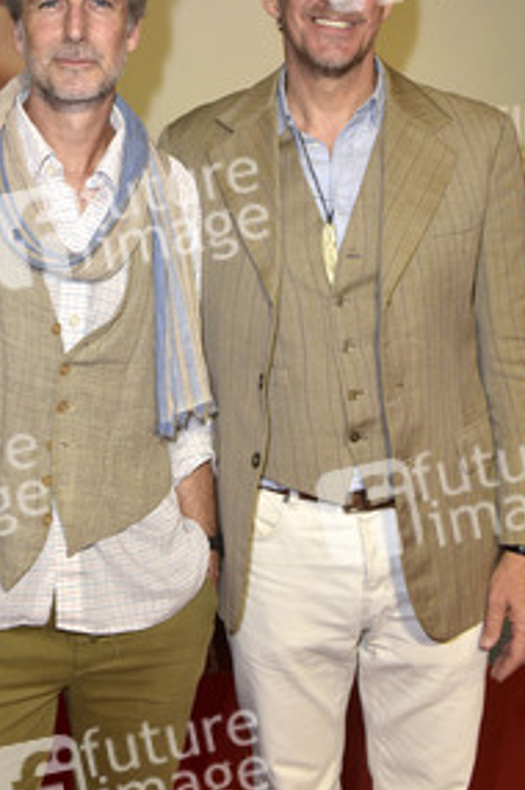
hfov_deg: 27.4
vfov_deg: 40.4
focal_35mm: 49
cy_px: 362
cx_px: 207
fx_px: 1074
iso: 800
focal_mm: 35
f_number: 5.6
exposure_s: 1/200
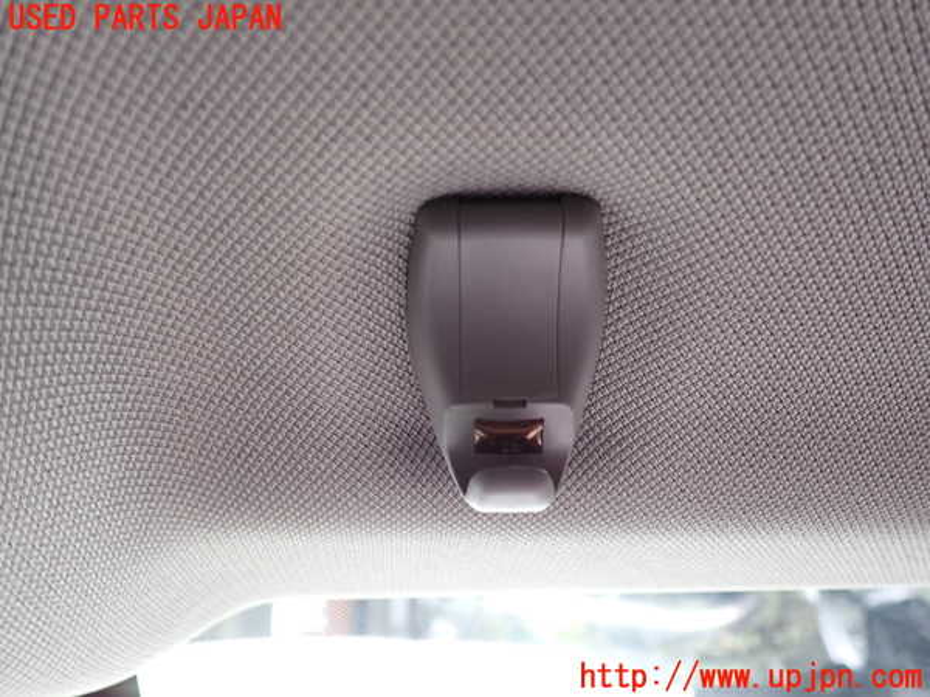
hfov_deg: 60.0
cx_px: 465
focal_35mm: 30
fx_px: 806
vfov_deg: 46.8
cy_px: 348
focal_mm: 5.4
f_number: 2.3
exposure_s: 1/30
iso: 200
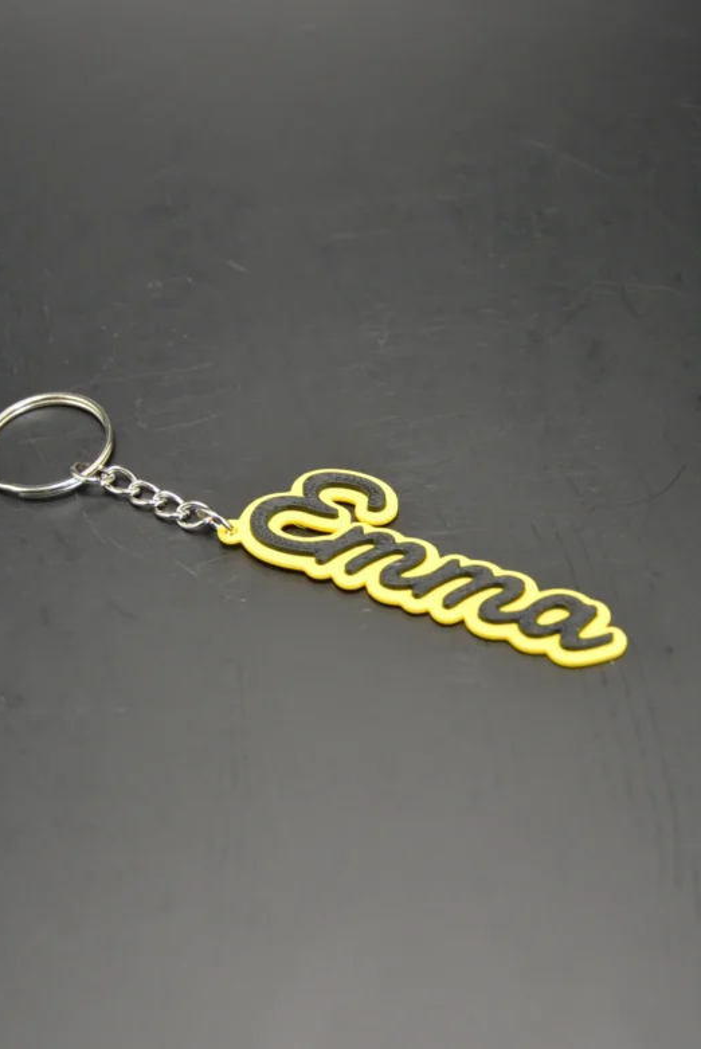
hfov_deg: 19.8
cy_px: 496
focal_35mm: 69
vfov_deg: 29.2
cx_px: 332
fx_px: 2012
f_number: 4.5
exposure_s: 1/30
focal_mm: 40
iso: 800
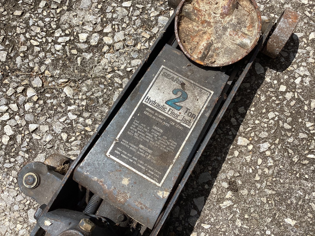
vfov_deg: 45.4
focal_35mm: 31
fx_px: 282
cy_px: 118
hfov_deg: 58.3
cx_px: 158
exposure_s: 1/1567
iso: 25
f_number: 2.4
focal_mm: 3.3
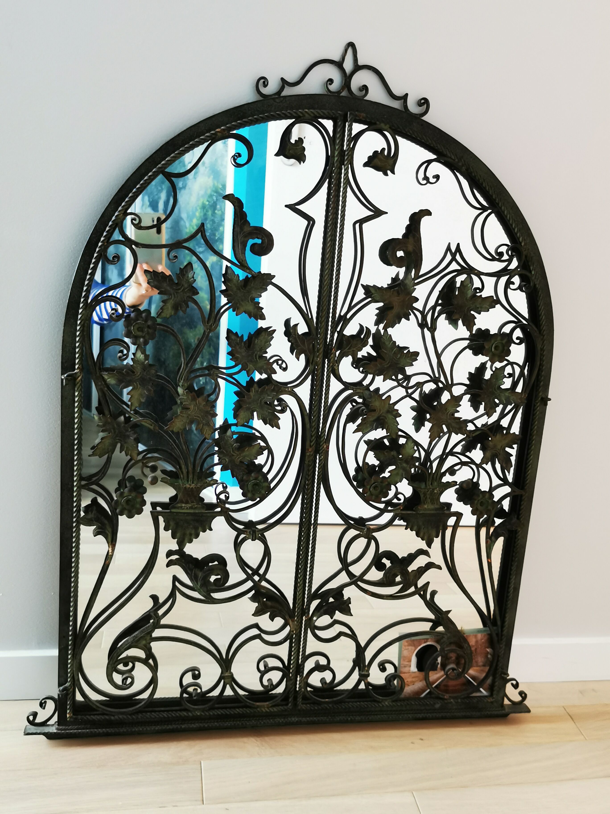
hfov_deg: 44.2
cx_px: 305
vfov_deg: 56.8
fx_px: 752
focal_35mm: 32
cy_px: 407
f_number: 1.6
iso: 200
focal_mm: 5.56
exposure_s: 1/50
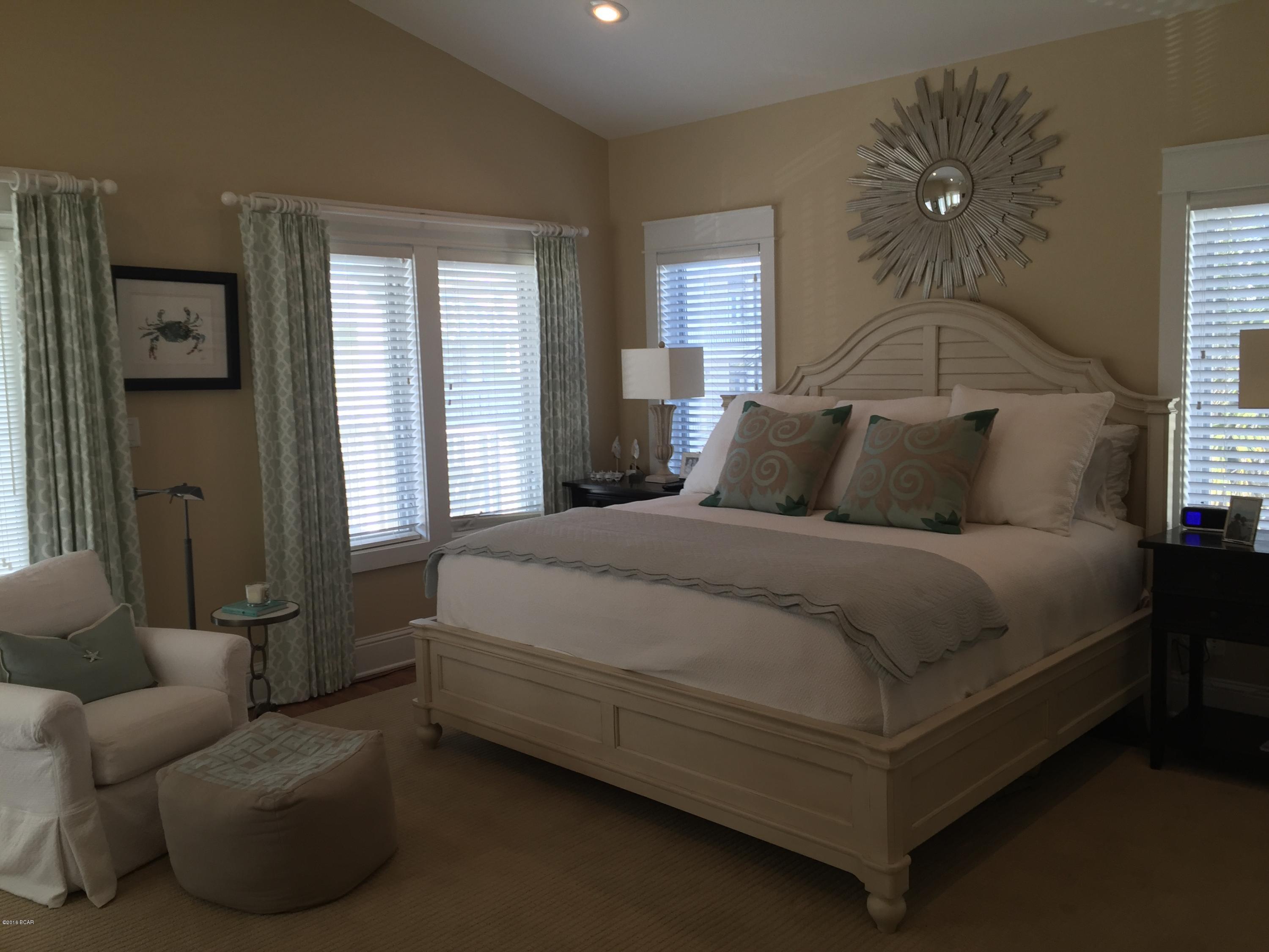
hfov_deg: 61.7
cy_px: 476
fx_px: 1063
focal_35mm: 29
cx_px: 634
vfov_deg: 48.2
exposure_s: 1/60
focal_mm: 4.15
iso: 32
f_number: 2.2
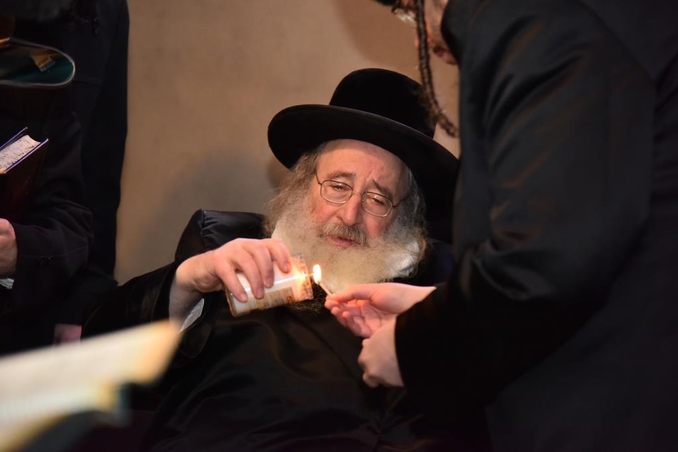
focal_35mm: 120
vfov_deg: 11.4
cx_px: 339
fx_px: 2260
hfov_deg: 17.1
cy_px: 226
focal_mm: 120
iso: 2000
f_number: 4
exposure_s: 1/125
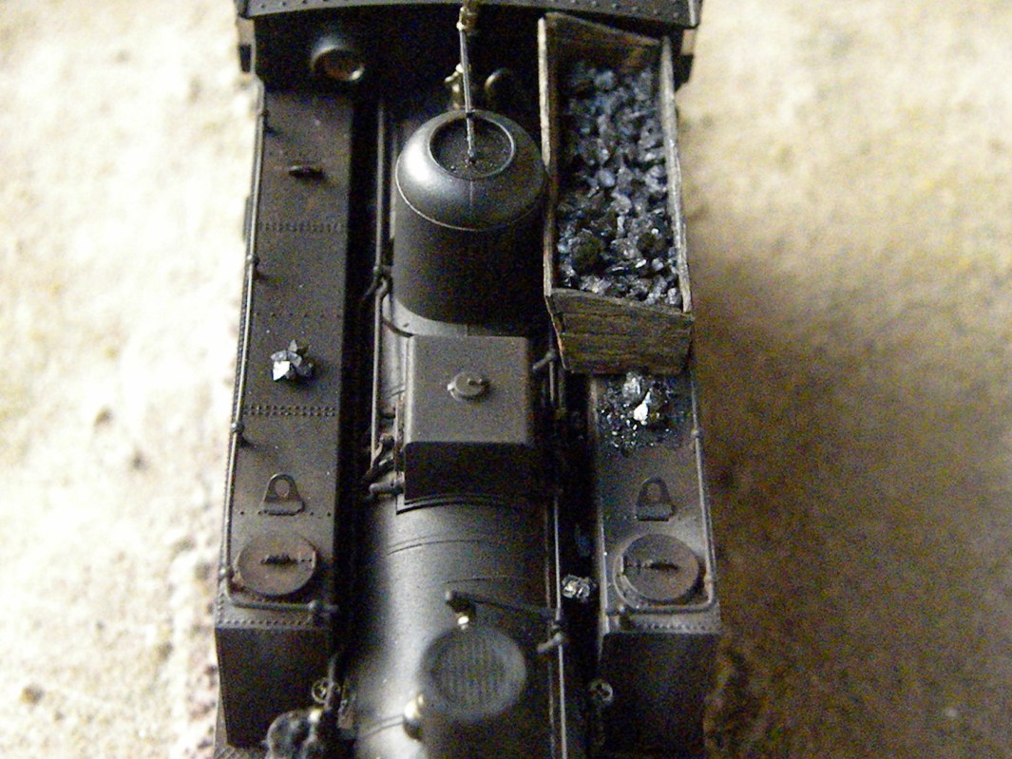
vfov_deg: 22.3
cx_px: 506
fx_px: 1930
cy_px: 380
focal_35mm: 66
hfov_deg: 29.4
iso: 5566
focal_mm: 11.8
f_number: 3.5
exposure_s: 1/289
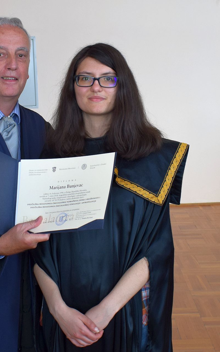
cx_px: 48
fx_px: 441
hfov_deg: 27.5
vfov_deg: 43.5
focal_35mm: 46
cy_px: 176
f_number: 4.5
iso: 400
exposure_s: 1/80
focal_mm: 20
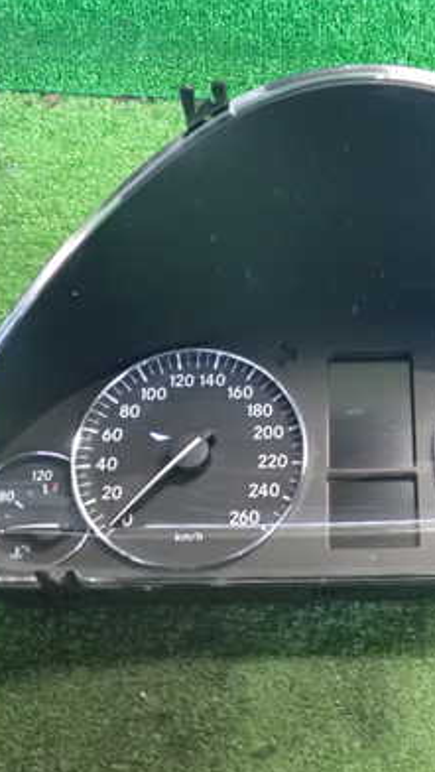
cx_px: 376
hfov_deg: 23.5
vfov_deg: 41.2
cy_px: 343
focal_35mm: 50
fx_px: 1024
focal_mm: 5.4
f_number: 2.3
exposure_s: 1/80
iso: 1600
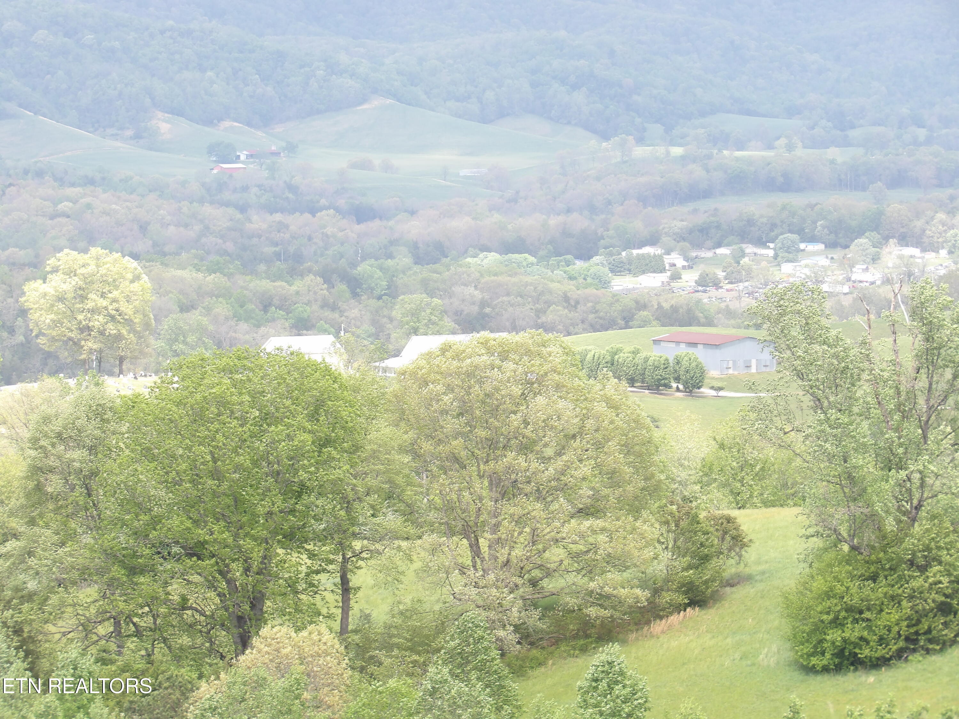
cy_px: 360
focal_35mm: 198
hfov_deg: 10.0
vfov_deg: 7.5
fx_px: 5485
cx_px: 480
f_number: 4.5
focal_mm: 35.6
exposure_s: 1/145
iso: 100
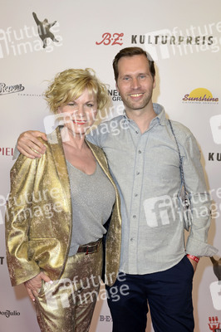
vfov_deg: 36.3
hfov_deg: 24.6
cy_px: 166
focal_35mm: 55
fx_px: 507
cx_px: 110
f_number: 5.6
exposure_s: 1/160
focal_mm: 55
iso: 640
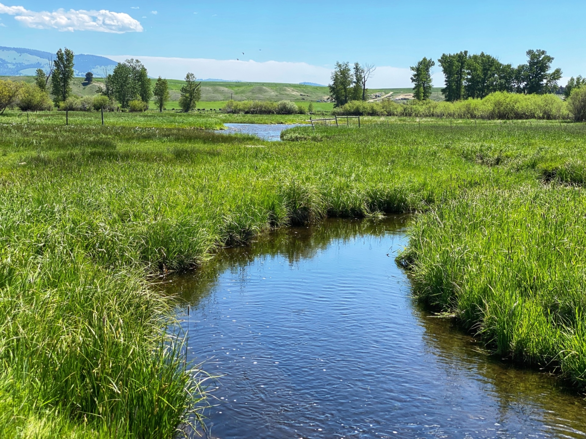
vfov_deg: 28.0
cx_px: 293
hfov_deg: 36.8
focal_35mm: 52
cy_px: 220
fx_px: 880
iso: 20
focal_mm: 6
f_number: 2
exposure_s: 1/1043
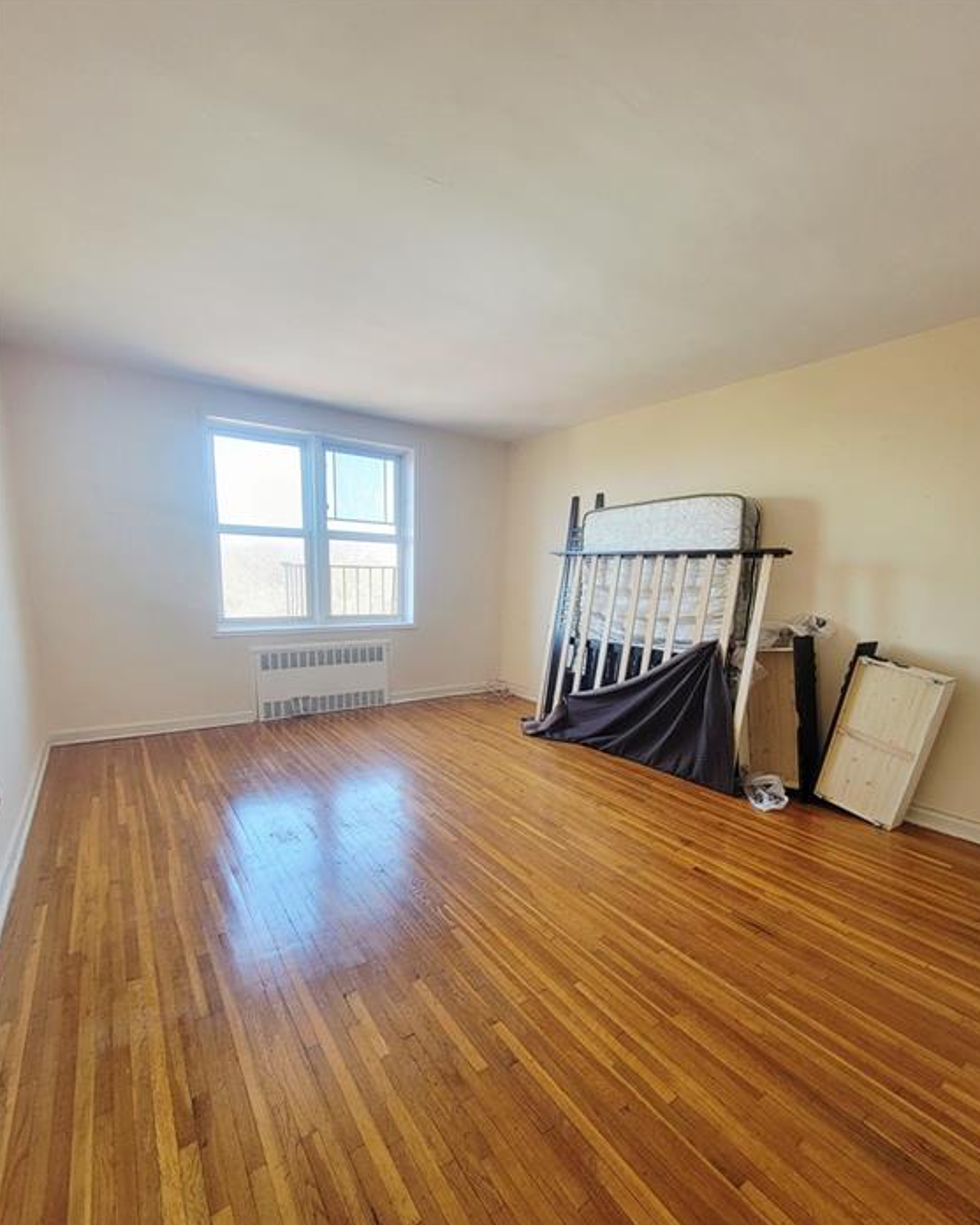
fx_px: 507
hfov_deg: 88.0
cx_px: 498
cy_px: 667
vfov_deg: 100.4
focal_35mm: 14
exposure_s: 1/60.2
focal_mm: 2.2
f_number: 2.2
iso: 80
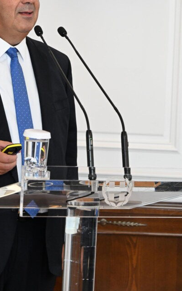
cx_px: 69
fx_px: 2286
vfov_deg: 7.3
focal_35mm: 288
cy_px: 66
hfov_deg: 4.6
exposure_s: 1/200
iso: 2500
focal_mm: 150
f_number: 6.3
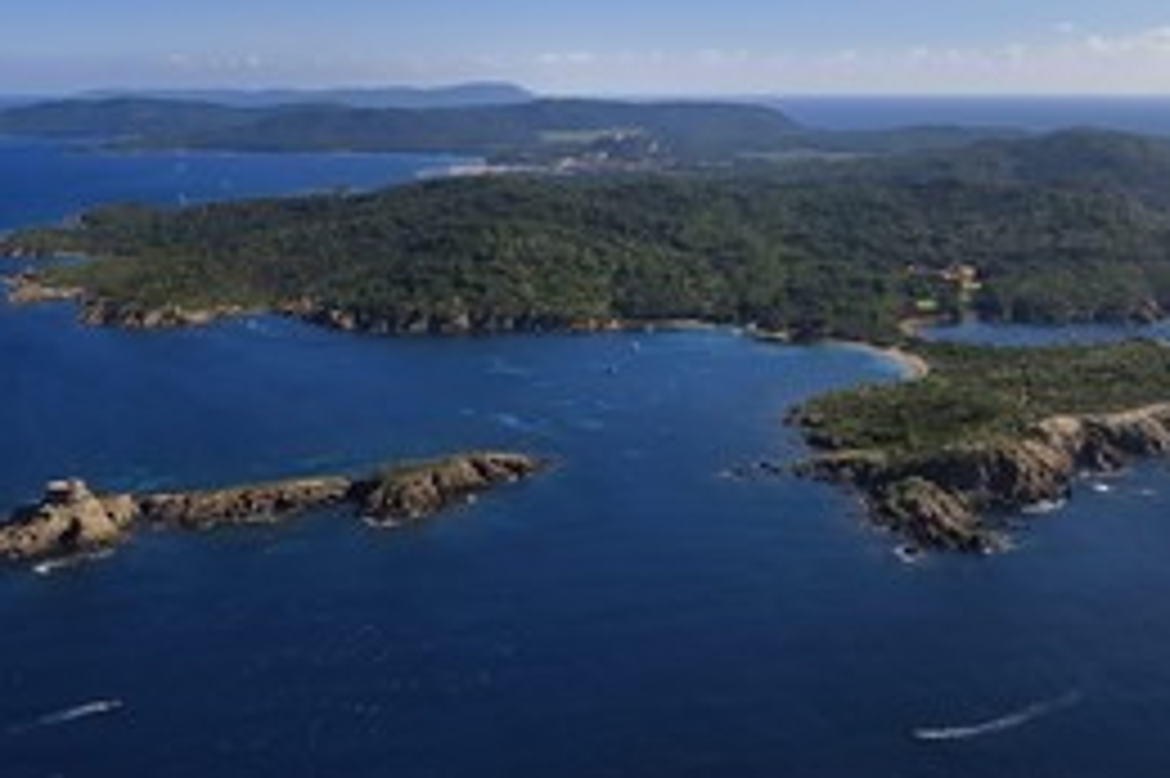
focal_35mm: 55
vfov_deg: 24.6
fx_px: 1786
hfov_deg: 36.2
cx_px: 648
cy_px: 391
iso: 400
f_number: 10
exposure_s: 1/1250
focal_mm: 34
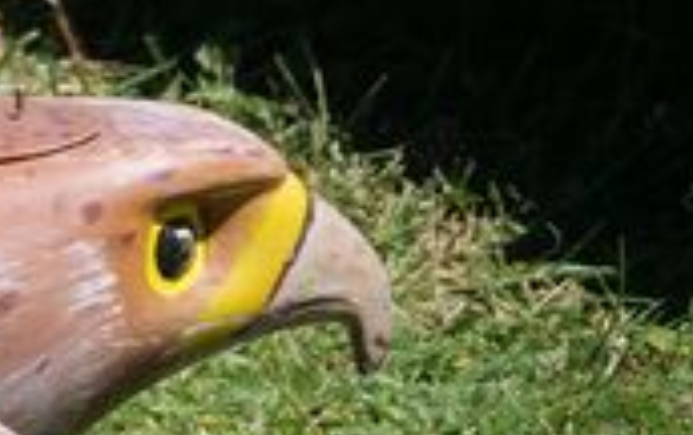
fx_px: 20954
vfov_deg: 1.2
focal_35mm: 1108
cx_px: -1019
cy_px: 683
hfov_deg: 1.9
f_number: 5.6
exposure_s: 1/800
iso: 200
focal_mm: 100
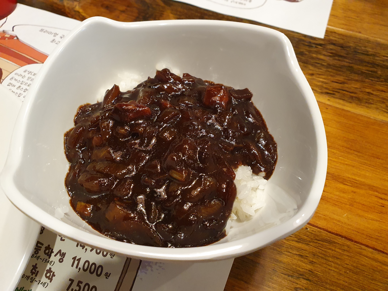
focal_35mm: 26
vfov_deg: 53.1
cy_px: 146
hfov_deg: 67.3
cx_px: 194
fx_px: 291
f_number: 2.4
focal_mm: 4.32
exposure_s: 1/120
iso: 640
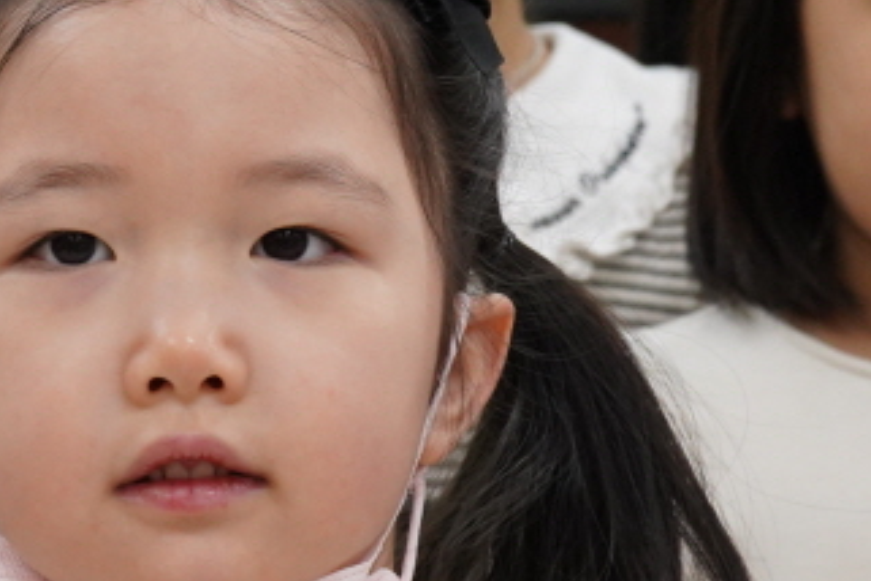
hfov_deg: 8.3
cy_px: 178
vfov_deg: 5.7
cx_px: -285
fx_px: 5879
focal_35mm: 243
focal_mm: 60
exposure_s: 1/100
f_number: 6.3
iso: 2500
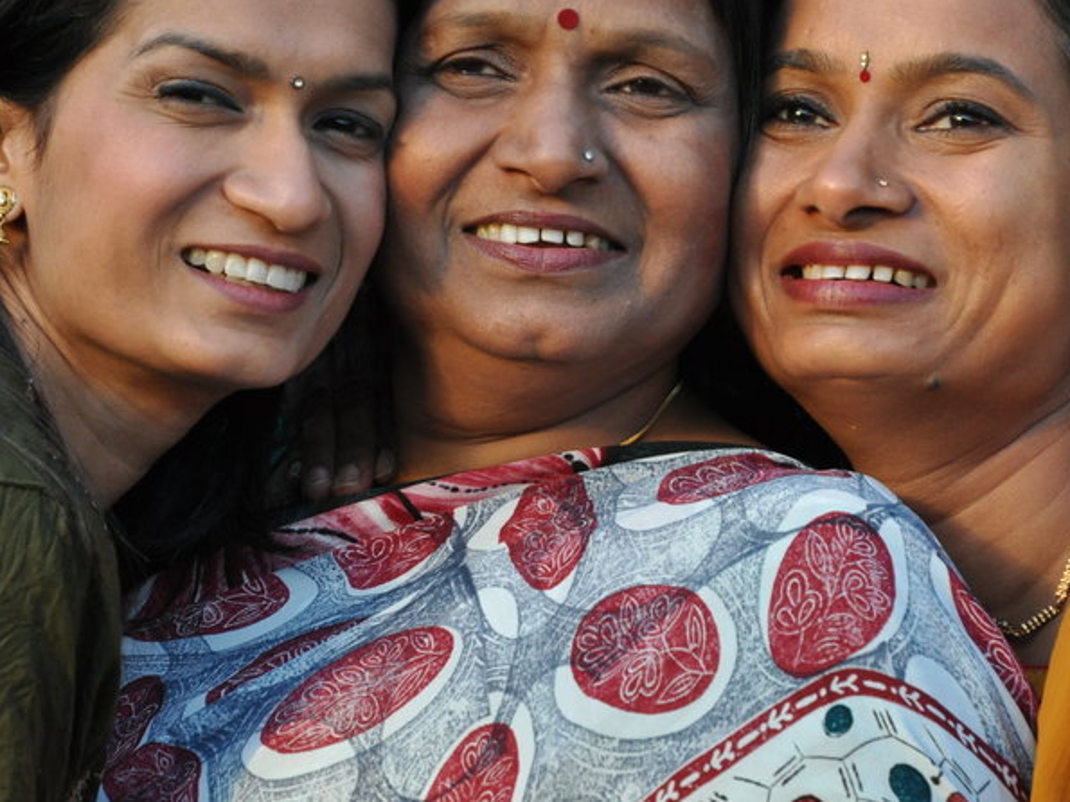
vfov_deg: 7.0
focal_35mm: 211
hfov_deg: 9.4
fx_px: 6515
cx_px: 531
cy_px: 250
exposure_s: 1/200
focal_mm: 85
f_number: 5.6
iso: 800
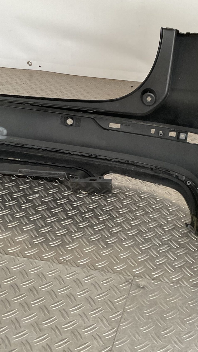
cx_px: 140
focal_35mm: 48
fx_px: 448
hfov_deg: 24.7
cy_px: 189
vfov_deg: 42.9
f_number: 1.8
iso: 125
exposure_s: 1/60
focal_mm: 3
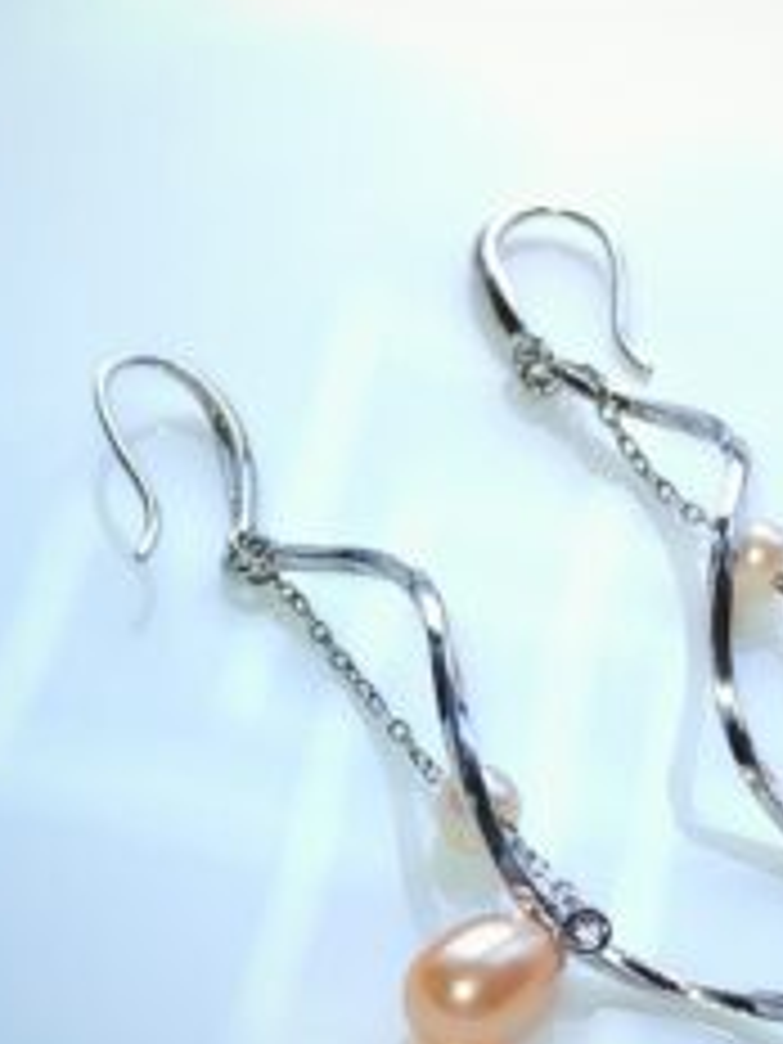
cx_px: 544
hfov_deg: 12.6
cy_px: 513
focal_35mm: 117
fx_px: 3529
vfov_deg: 16.8
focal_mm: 5.52
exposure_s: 1/100
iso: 160
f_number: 1.95
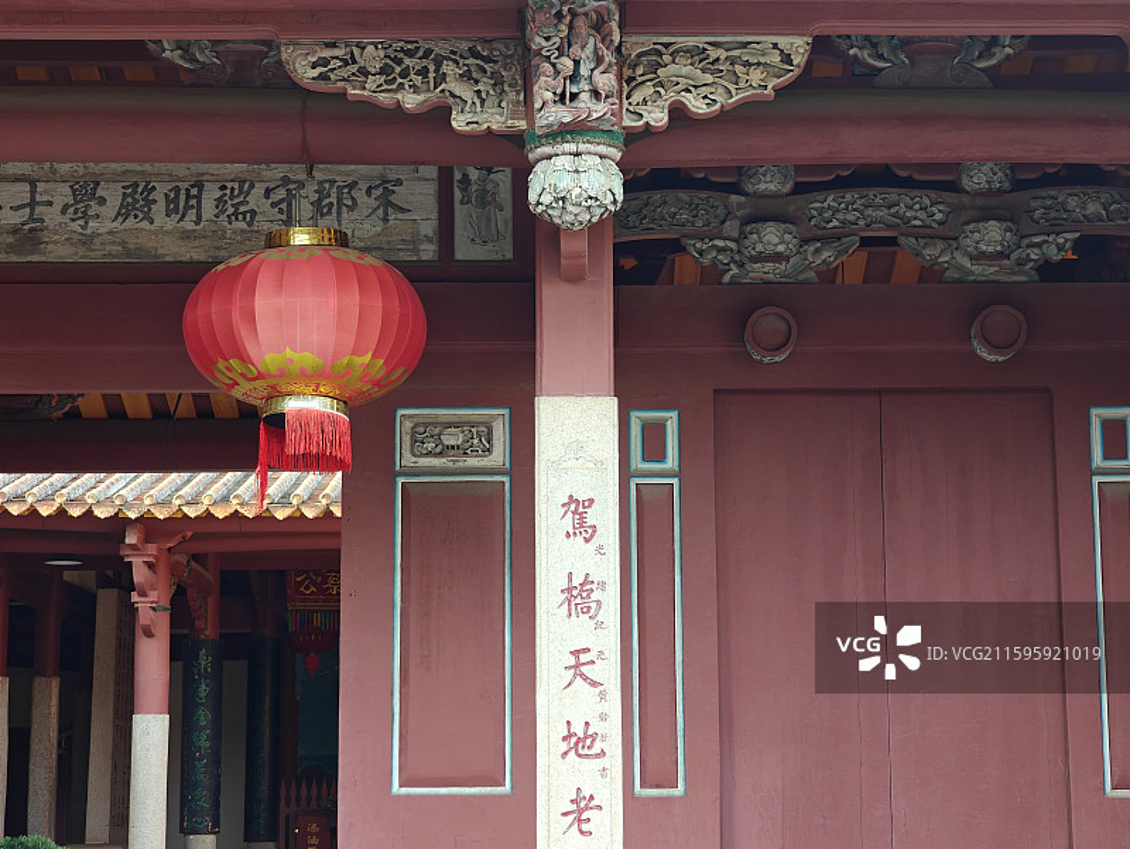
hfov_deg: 27.8
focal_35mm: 70
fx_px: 2286
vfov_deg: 21.0
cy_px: 424
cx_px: 565
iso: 200
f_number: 2.6
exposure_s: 1/100
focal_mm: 13.3
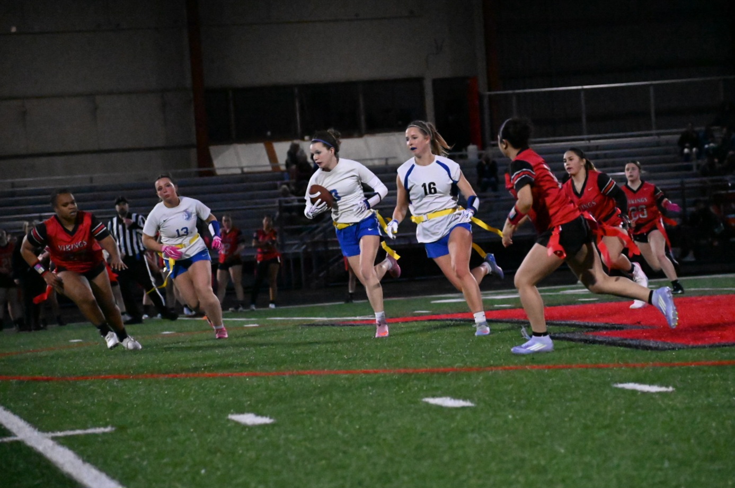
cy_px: 244
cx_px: 368
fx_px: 2447
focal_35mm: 120
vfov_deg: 11.4
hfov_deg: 17.1
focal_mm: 120
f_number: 4
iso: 51200
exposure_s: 1/10000
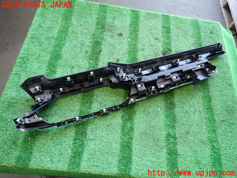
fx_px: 171
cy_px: 89
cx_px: 118
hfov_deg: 69.4
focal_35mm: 25
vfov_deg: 54.9
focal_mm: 4.5
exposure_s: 1/50
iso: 200
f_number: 2
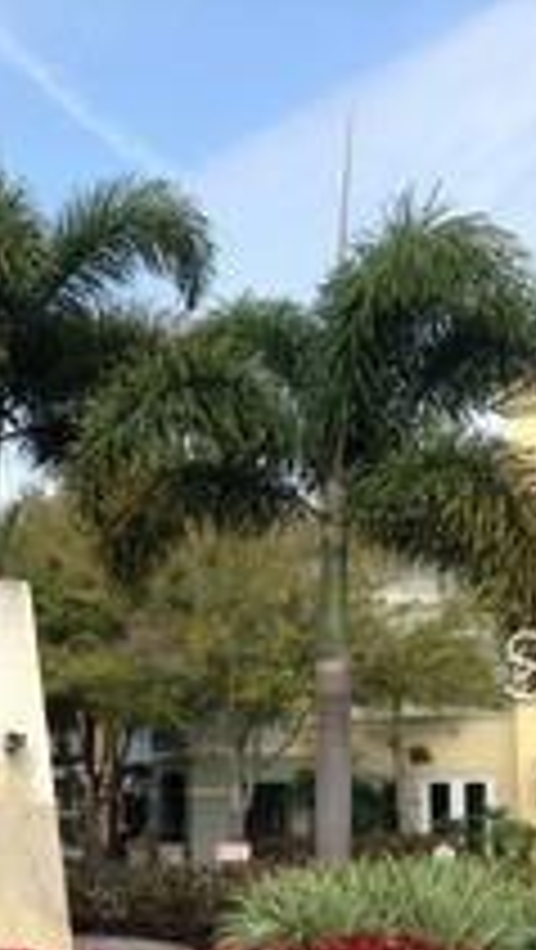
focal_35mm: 68
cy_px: 664
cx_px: 27
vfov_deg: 30.6
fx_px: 1715
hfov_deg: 17.4
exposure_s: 1/762
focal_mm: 3.3
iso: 25
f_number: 2.4
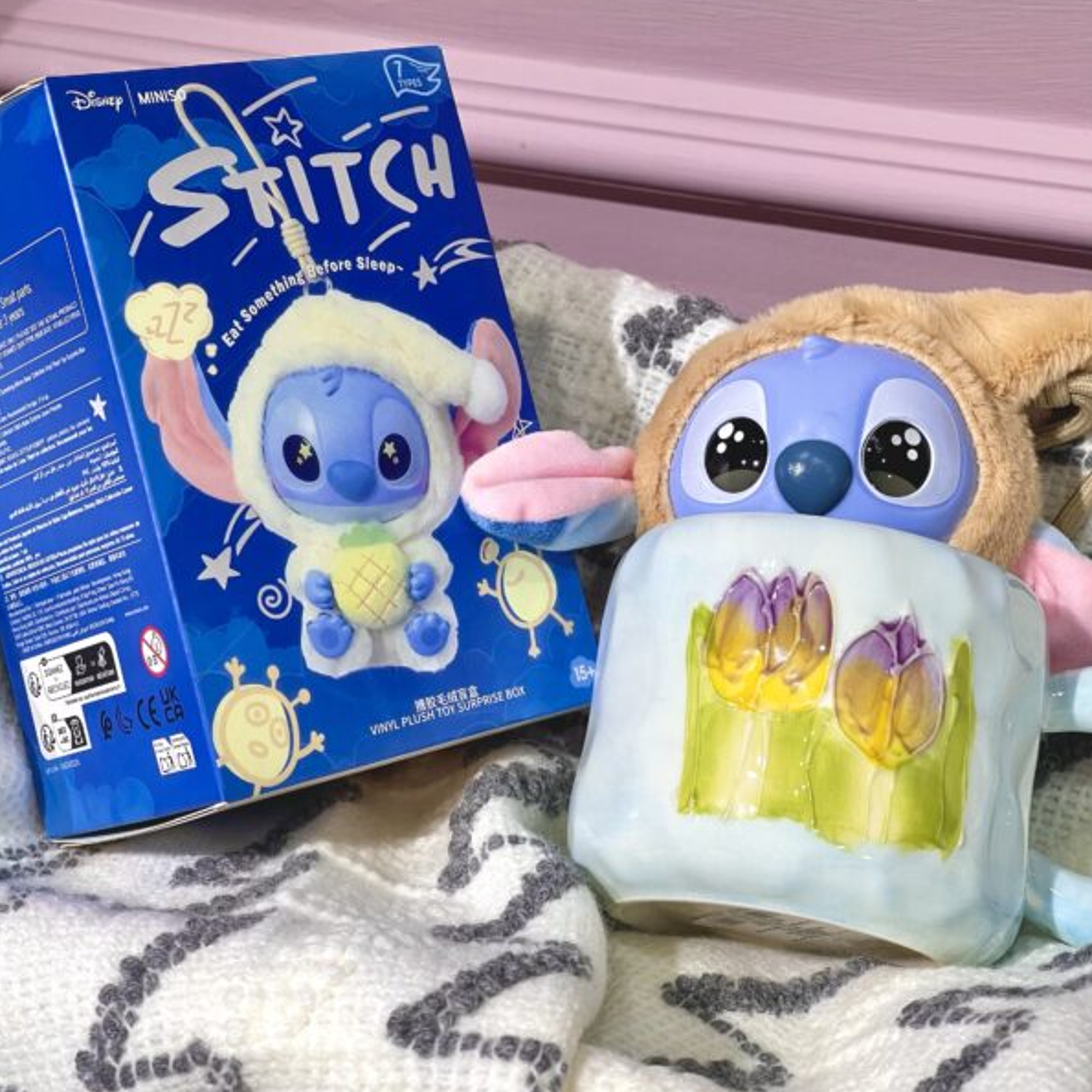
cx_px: 543
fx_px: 2712
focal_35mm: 76
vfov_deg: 22.7
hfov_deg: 22.8
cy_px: 477
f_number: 2.2
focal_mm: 7.5
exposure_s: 1/100
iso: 40
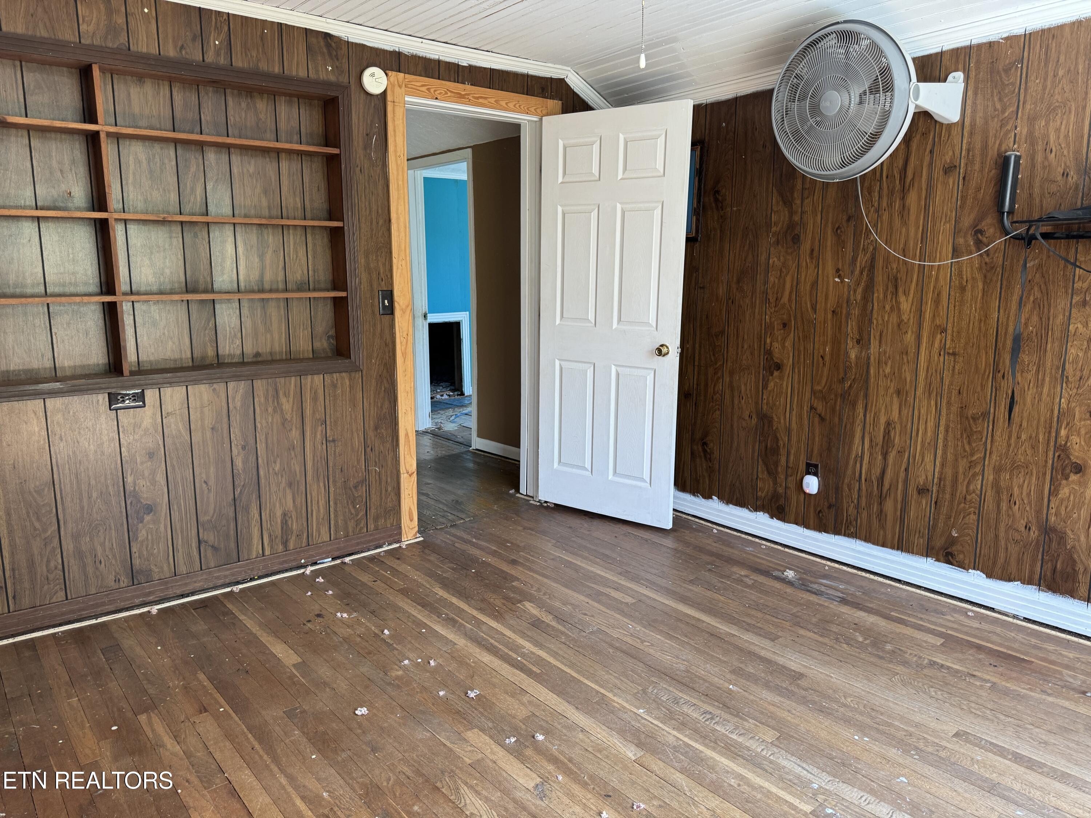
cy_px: 409
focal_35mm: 24
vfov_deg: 56.8
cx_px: 546
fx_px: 756
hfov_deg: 71.6
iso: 200
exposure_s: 1/77
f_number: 1.78
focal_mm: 6.76
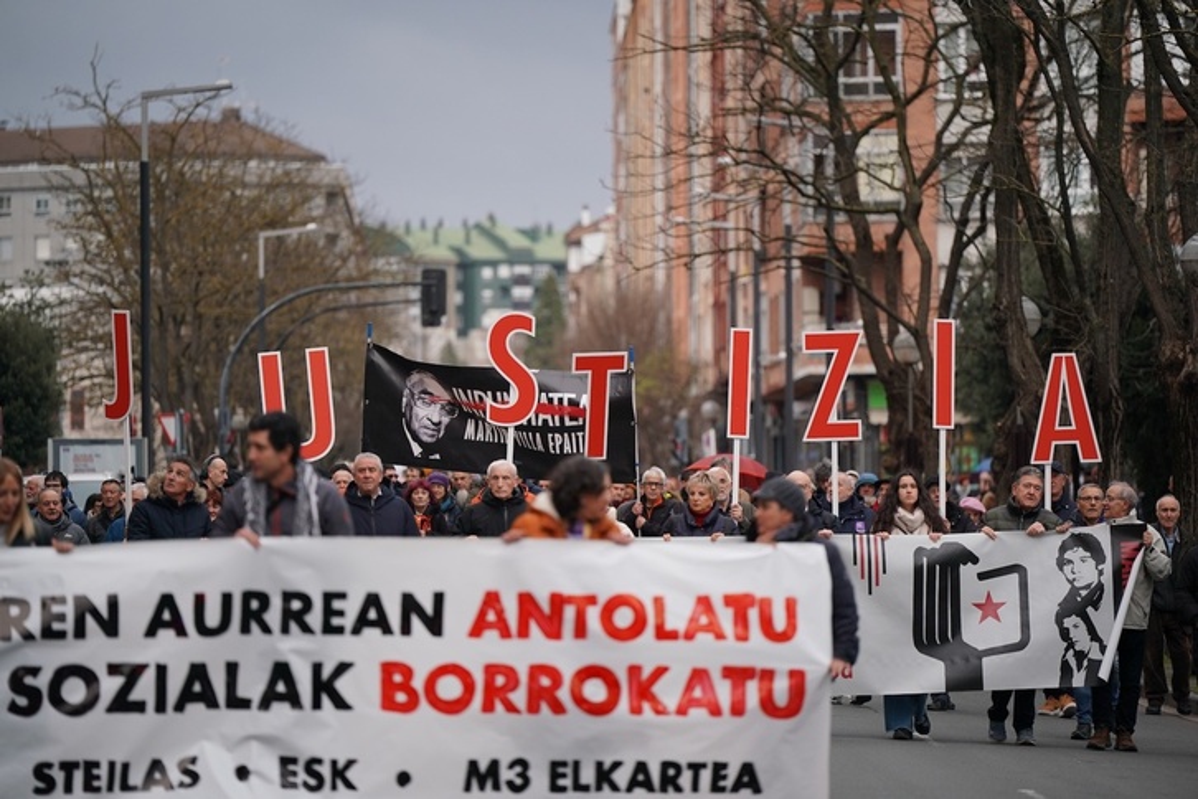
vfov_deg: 7.6
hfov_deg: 11.4
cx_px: 599
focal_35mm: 180
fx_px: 5990
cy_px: 400
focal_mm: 180
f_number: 2.8
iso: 500
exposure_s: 1/320
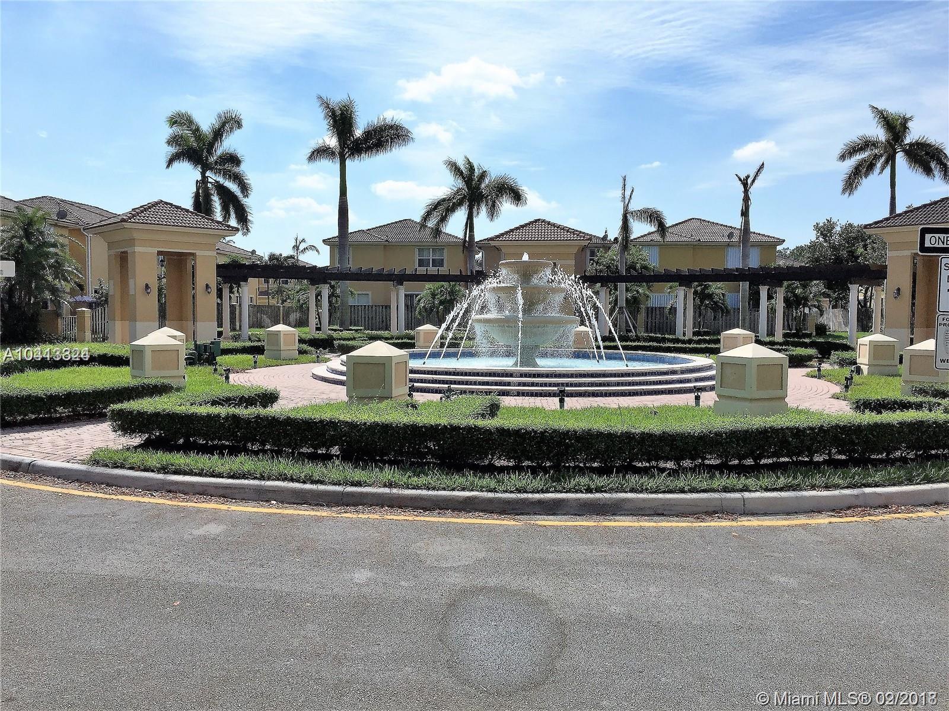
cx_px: 474
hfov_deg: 61.7
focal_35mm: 29
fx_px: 795
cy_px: 356
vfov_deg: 48.2
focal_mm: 4.15
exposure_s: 1/4405
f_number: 2.2
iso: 32
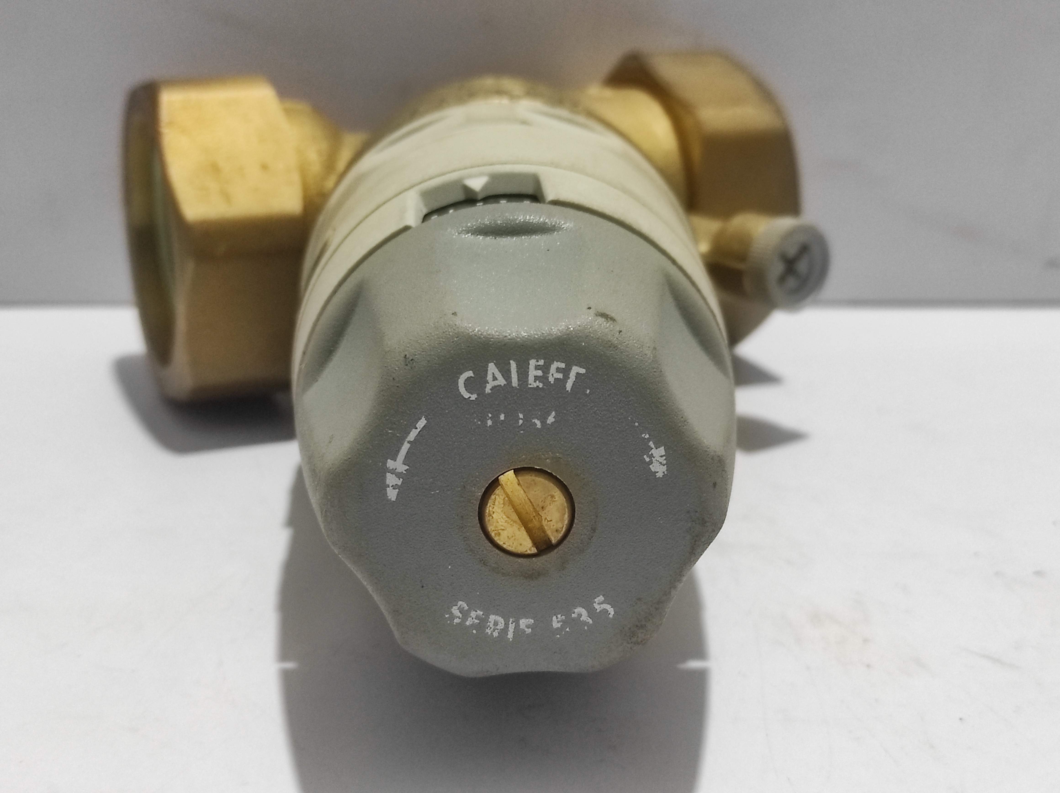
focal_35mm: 25
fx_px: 765
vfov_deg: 54.8
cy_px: 396
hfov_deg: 69.4
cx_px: 530
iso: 1176
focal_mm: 5.43
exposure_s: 1/33
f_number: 1.89
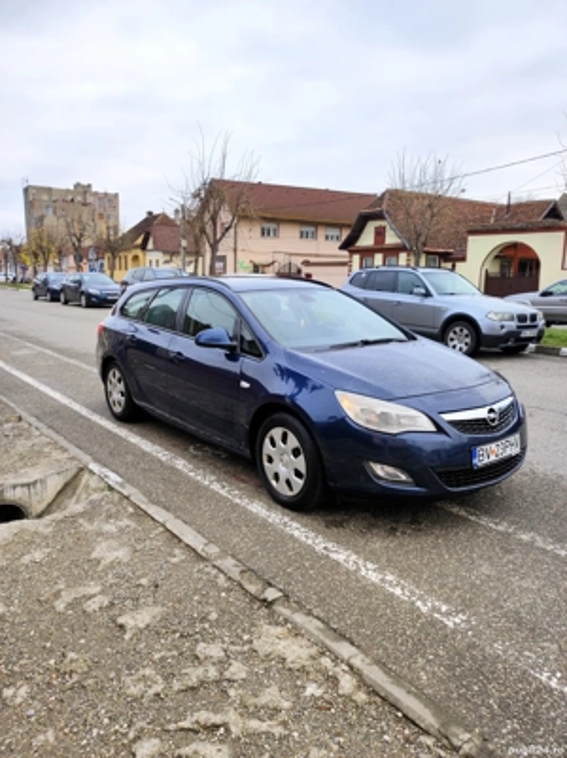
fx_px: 547
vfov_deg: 69.4
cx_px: 284
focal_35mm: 25
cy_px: 379
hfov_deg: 54.8
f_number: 1.79
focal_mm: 4.7
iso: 50
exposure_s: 1/124
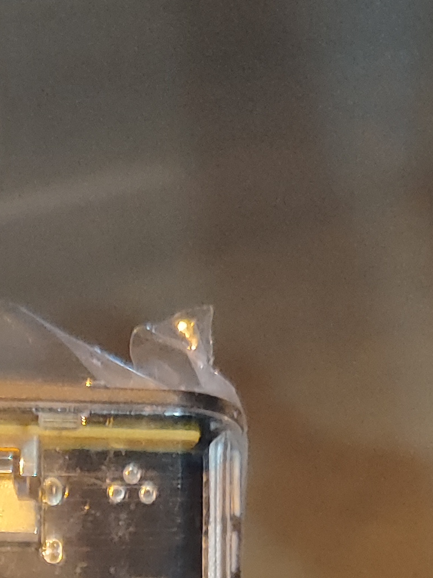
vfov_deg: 16.8
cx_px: -69
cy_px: 1098
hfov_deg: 15.4
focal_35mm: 93
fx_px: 1551
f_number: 1.89
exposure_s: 1/30
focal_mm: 5.89
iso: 1952
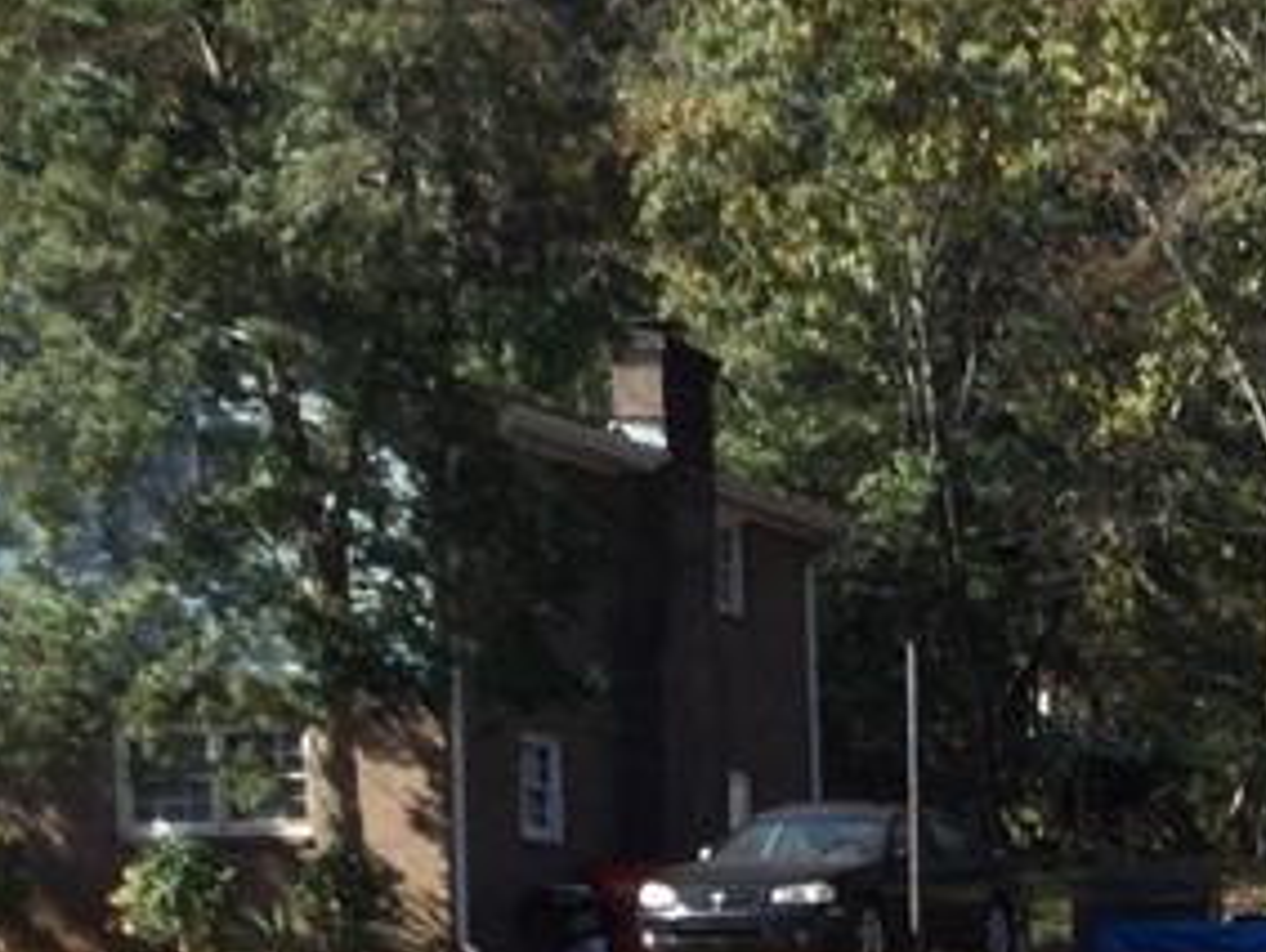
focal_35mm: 112
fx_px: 4101
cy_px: 1314
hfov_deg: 15.9
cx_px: 1973
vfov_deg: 12.7
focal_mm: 3.3
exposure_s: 1/631
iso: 25
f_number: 2.4
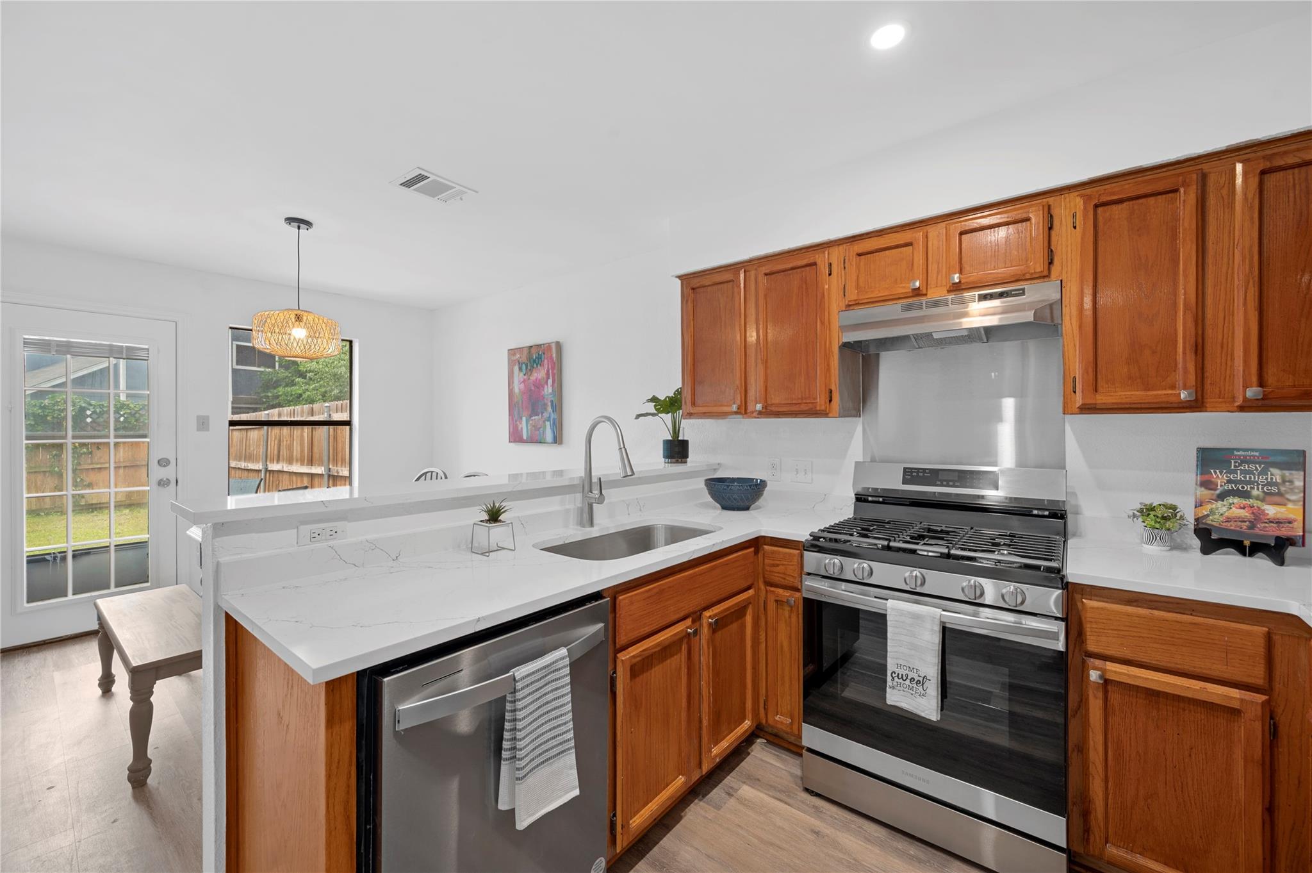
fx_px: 510
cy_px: 436
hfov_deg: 104.3
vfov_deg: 81.1
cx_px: 656
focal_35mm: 14
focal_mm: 14
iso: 100
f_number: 8
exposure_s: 1/2.5
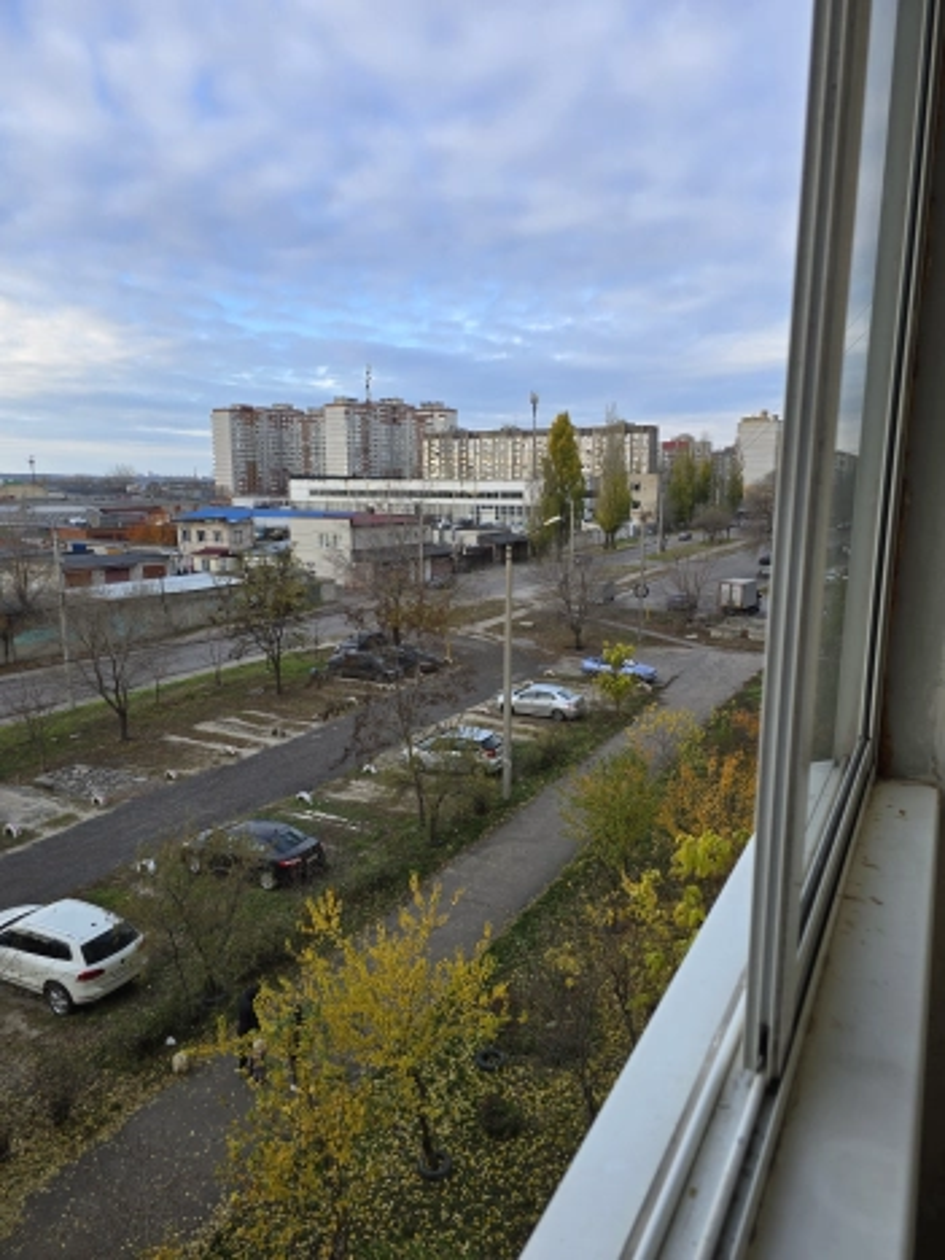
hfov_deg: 58.9
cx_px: 472
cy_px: 630
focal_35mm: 23
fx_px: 837
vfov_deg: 73.9
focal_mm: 6.3
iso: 12
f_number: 1.7
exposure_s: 1/180
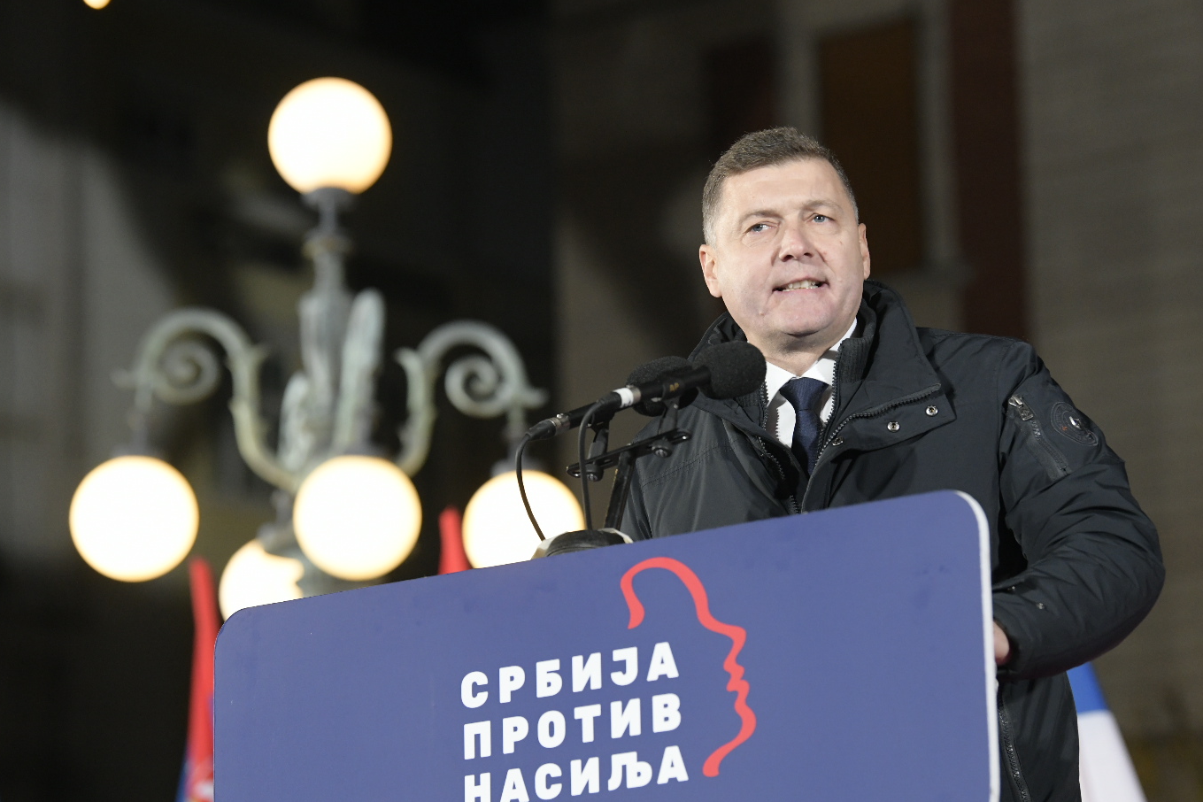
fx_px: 5179
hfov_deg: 13.2
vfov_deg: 8.9
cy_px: 404
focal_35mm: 155
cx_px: 647
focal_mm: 130
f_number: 4
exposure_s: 1/500
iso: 2500
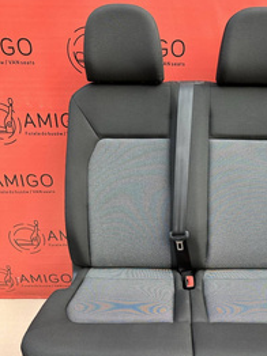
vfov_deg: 54.2
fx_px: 340
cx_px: 183
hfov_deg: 42.2
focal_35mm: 33
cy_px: 241
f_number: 1.78
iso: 100
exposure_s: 1/121
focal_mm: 6.86
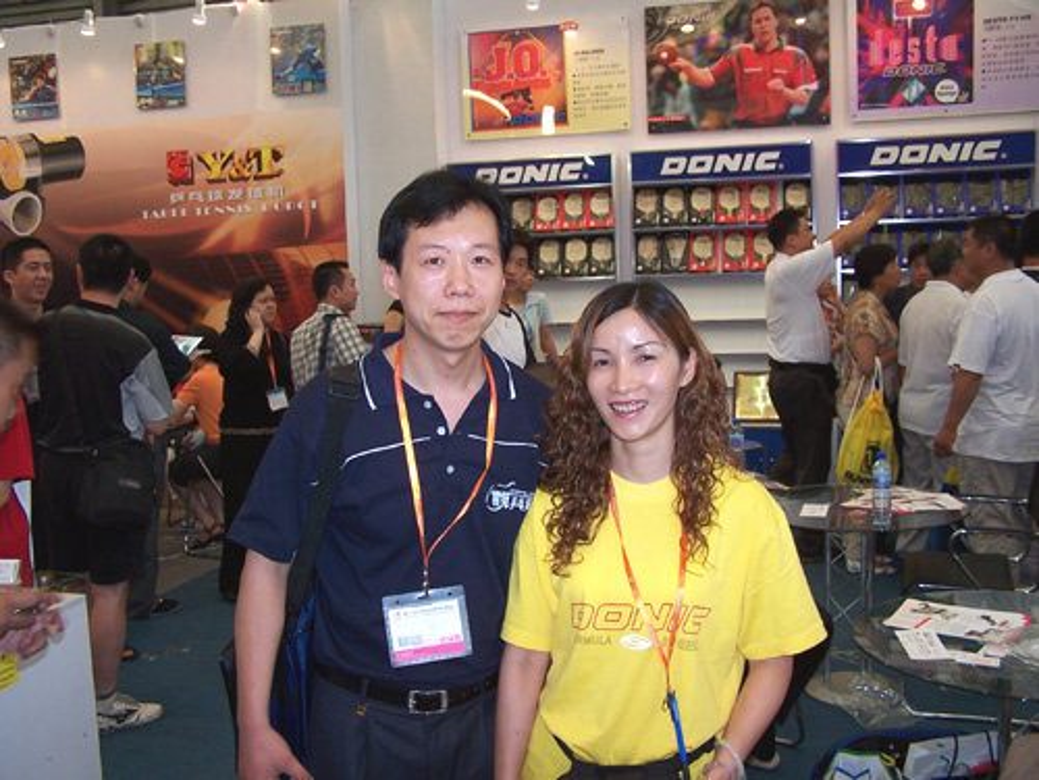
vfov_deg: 37.7
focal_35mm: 38
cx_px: 520
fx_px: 1141
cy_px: 390
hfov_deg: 49.0
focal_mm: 6.3
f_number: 2.8
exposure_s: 1/60
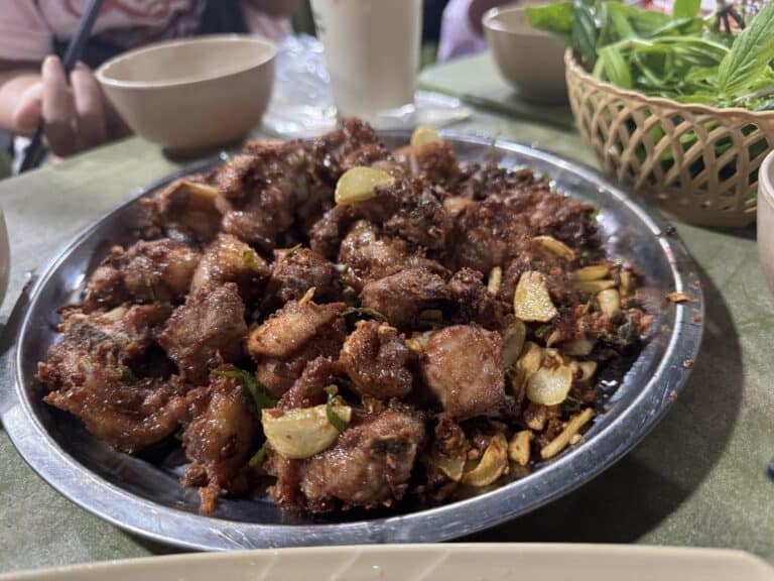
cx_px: 387
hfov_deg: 71.6
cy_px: 290
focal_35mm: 24
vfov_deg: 56.8
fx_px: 537
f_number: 1.78
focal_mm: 6.76
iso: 640
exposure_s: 1/50
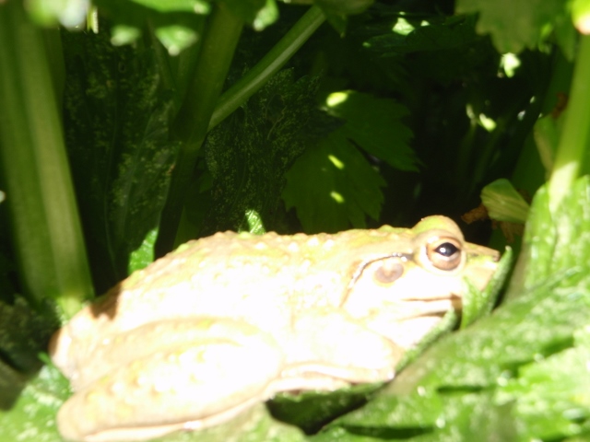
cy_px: 221
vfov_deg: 18.0
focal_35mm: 82
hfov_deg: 23.8
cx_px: 295
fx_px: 1398
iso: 64
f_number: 4.3
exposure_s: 1/100
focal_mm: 14.67
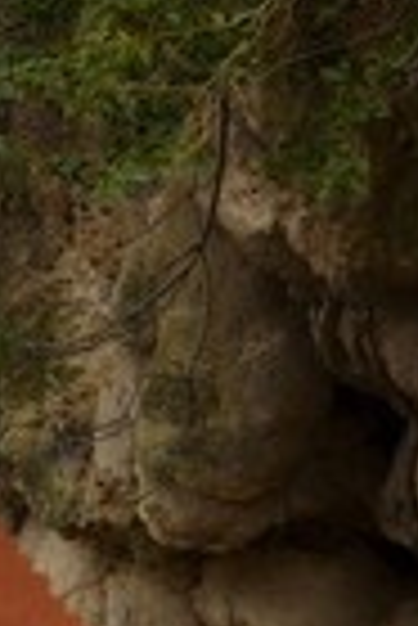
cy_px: 176
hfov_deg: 3.1
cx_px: -2778
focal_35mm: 368
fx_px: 6393
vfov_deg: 5.6
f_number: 14
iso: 400
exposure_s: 1/200
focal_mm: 32
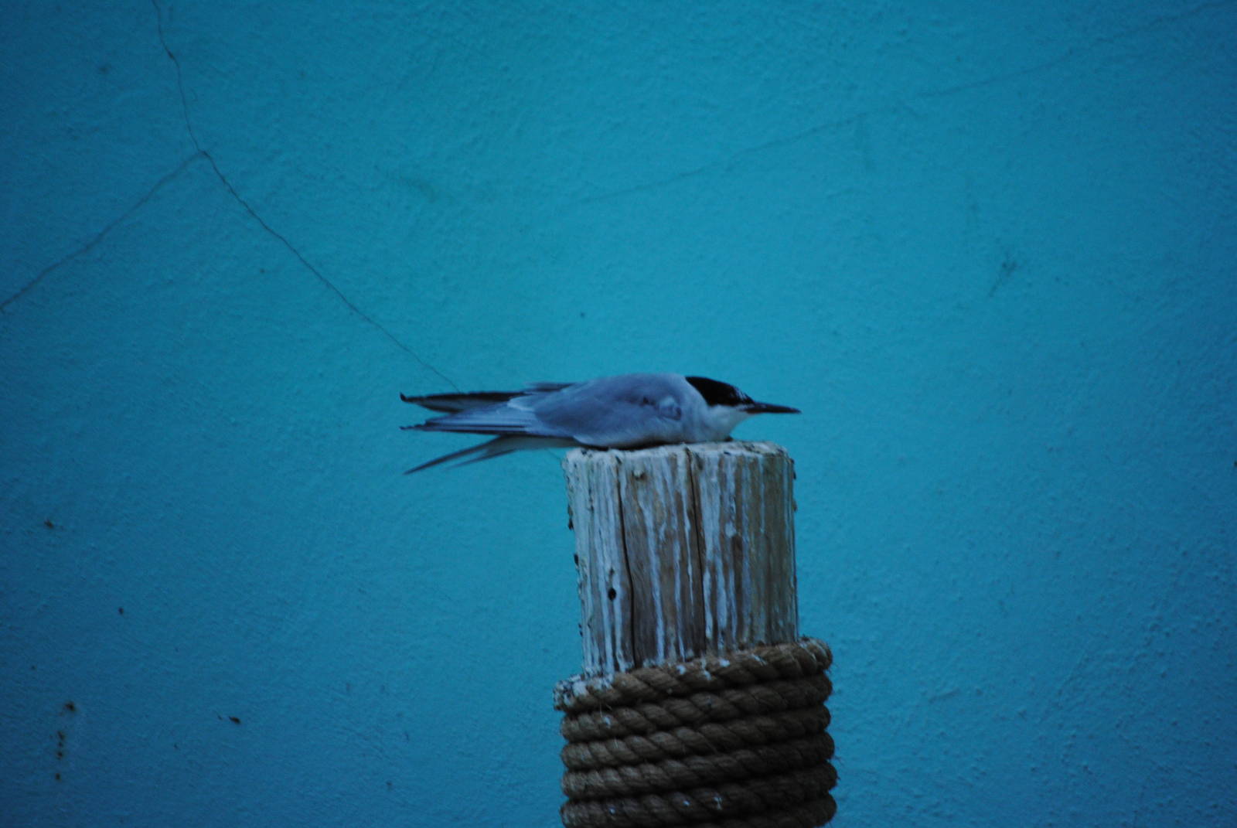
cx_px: 618
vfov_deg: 4.6
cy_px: 414
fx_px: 10320
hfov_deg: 6.9
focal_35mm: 300
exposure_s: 1/60
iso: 400
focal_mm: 200
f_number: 5.6
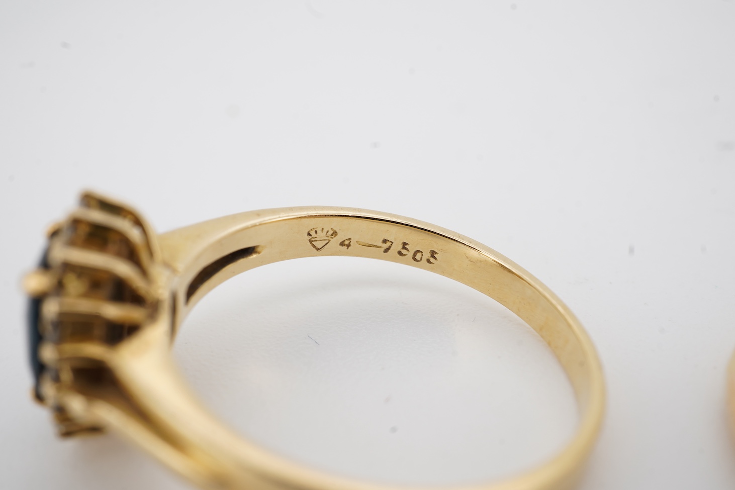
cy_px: 245
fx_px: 919
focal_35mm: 45
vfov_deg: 29.9
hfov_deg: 43.6
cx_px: 368
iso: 200
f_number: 22
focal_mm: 30
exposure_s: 1/125
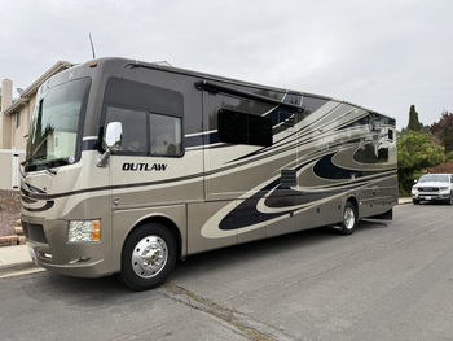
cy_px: 170
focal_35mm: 24
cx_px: 226
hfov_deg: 71.6
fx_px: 314
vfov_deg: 56.9
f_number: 1.78
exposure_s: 1/575
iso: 80
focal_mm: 6.76
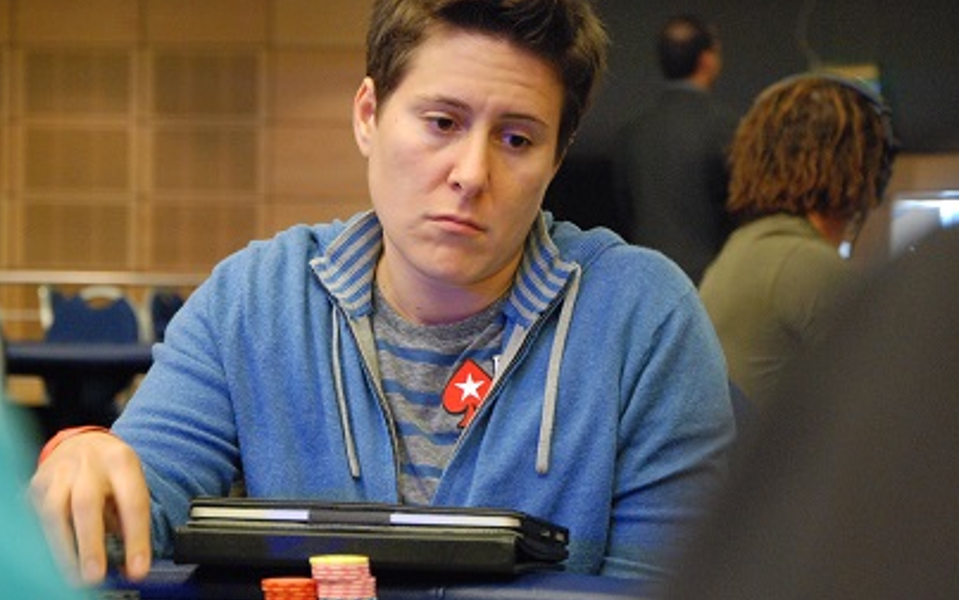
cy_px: 283
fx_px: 3529
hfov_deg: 15.5
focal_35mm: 135
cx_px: 412
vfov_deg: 9.7
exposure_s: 1/10
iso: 1600
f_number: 5.6
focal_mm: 70
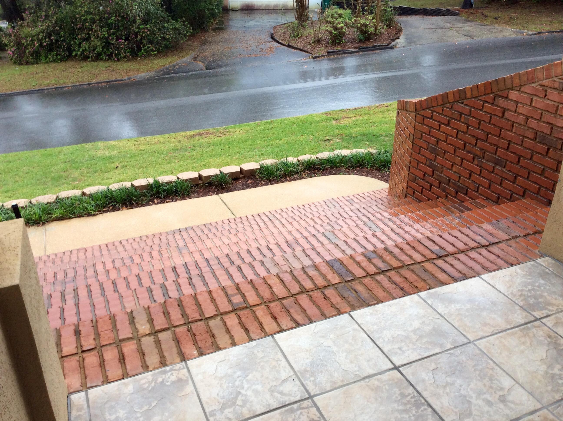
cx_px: 282
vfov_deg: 44.1
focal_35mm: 32
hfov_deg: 56.9
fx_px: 520
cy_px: 210
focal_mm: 3.3
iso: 40
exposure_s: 1/40
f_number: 2.4
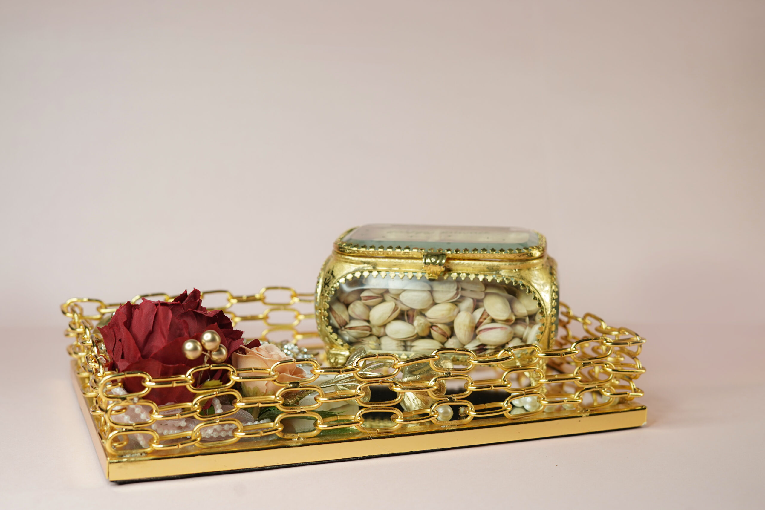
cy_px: 255
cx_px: 382
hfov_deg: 39.6
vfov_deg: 27.0
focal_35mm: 50
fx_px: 1062
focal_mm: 50
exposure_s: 1/125
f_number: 4.5
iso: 320
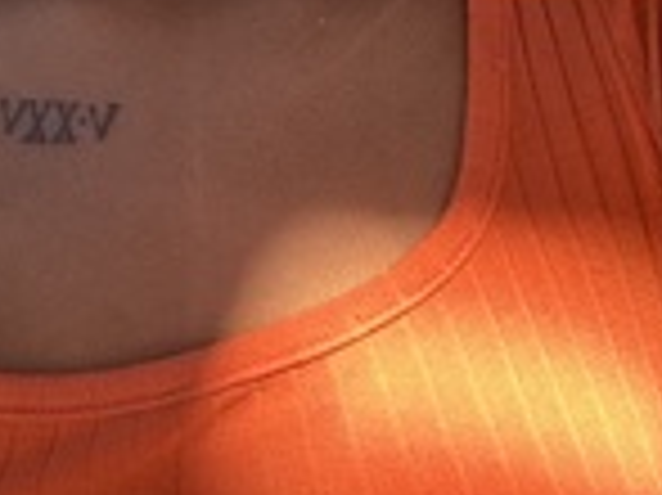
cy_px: -333
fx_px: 1949
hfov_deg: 19.2
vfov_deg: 13.3
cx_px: 232
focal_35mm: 102
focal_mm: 2.69
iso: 40
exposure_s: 1/141
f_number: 1.9
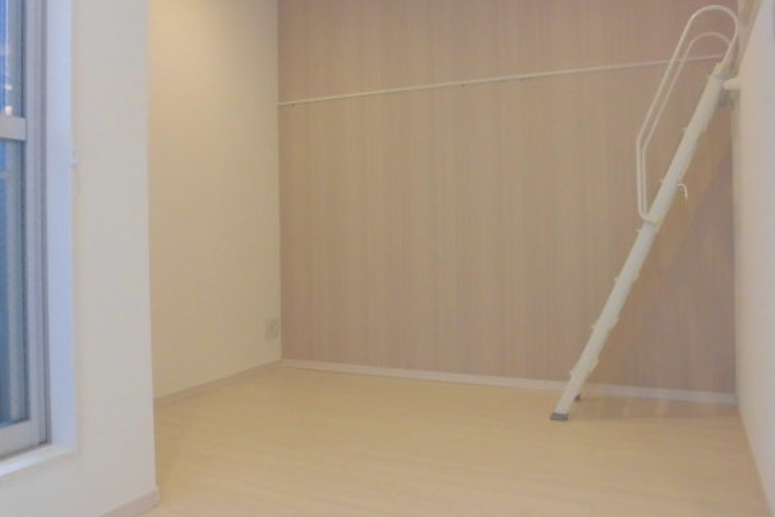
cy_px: 227
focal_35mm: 30
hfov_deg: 61.9
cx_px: 376
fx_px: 646
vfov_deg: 43.5
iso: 400
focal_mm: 4.6
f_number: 3.5
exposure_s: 1/25
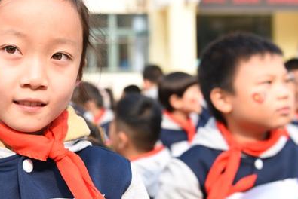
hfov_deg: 23.5
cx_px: 53
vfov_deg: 16.1
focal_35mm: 85
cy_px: 111
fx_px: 704
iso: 100
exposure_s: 1/320
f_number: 4
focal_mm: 42
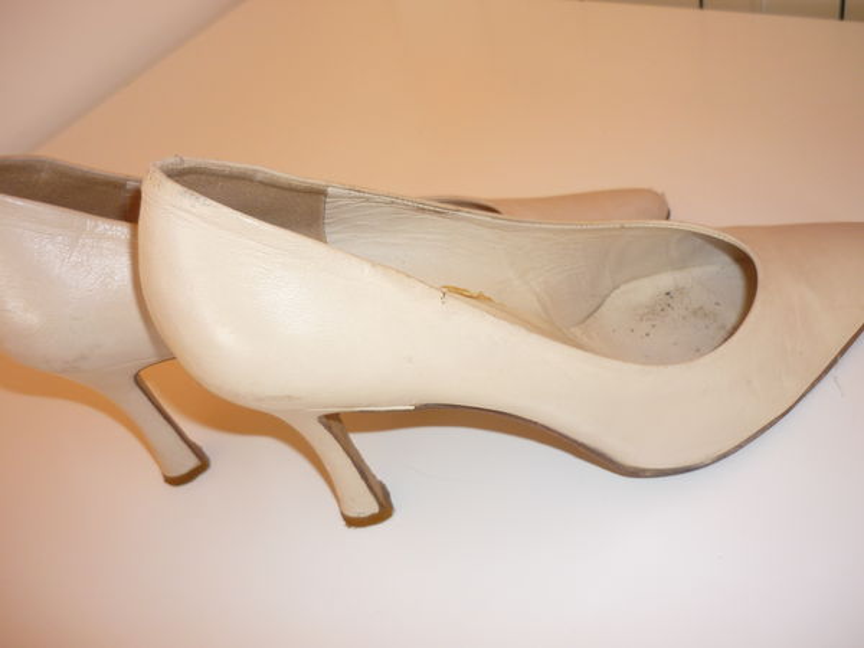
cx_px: 432
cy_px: 324
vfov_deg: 42.9
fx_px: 824
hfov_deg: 55.4
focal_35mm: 33
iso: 100
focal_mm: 5.5
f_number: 2.8
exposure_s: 1/30
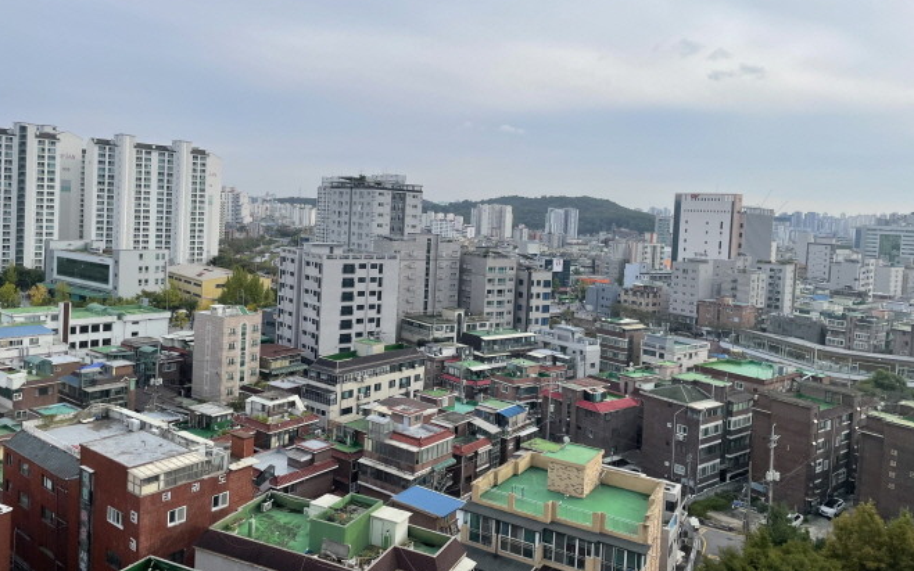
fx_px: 698
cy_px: 249
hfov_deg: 66.5
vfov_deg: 44.5
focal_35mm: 28
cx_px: 458
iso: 32
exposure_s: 1/2398
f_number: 1.6
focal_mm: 4.2
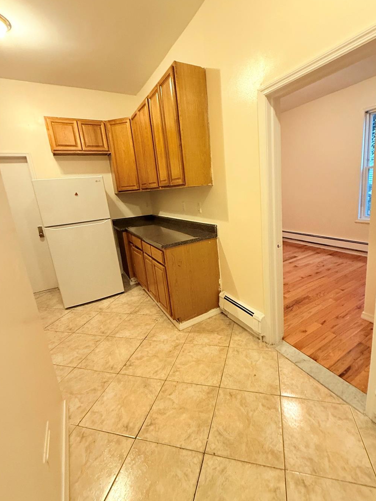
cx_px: 212
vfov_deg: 94.4
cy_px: 240
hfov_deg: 77.8
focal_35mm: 16
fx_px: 232
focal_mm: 2.22
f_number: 2.2
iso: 400
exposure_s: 1/60
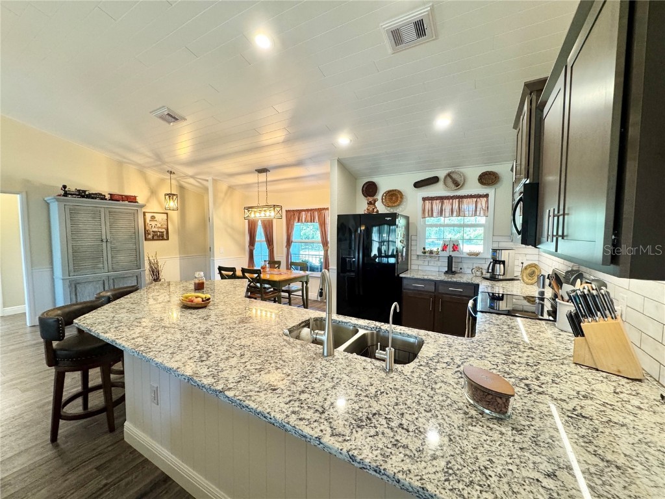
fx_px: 269
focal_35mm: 14
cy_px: 250
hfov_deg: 102.1
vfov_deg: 85.7
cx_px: 332
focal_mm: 2.22
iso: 250
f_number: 2.2
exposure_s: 1/60
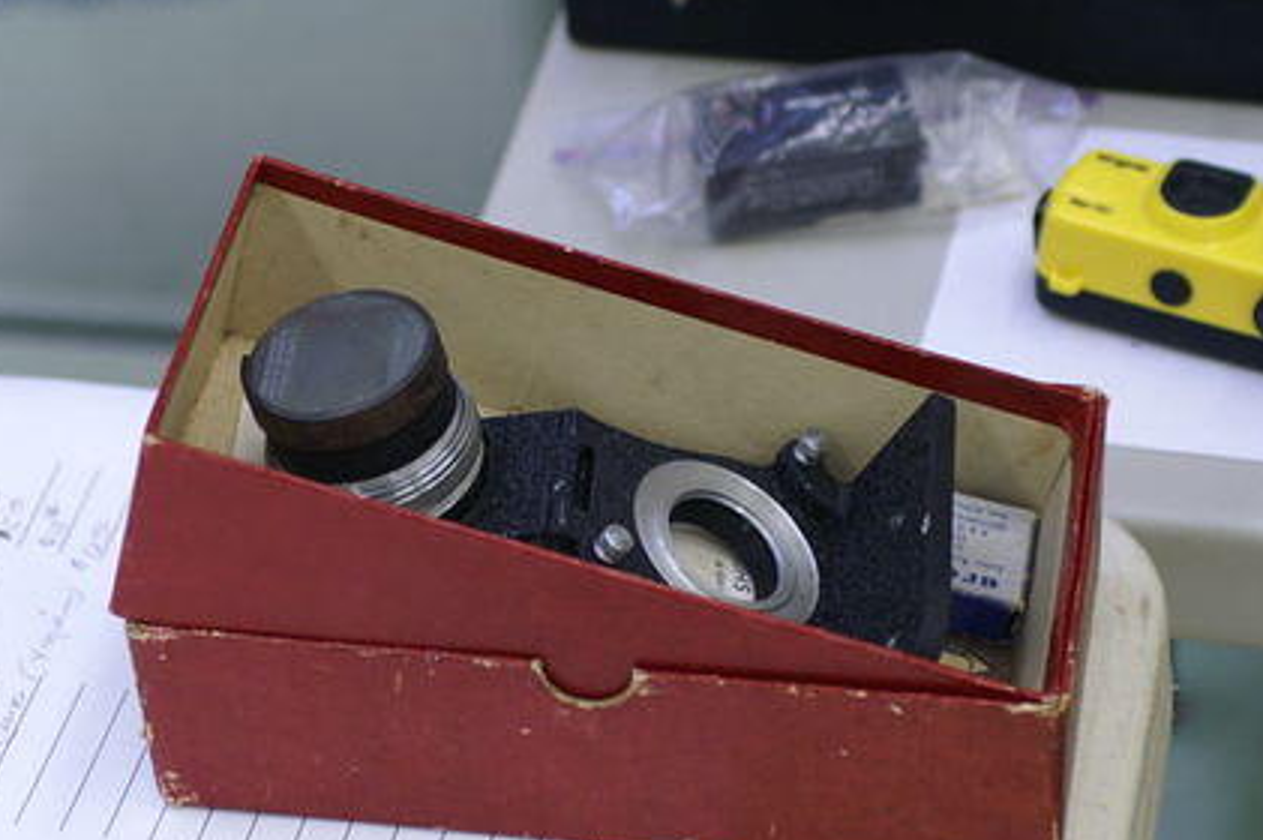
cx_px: 363
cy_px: 606
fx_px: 3996
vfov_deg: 12.0
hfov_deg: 17.9
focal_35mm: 114
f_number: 3.2
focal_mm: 50
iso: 400
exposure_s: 1/125
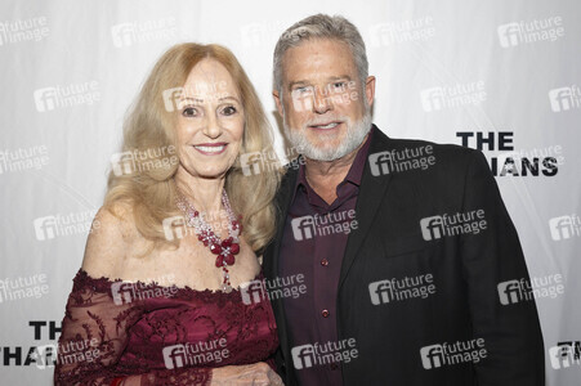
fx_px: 790
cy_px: 193
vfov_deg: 27.5
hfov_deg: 40.4
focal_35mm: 49
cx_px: 290
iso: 800
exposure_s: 1/200
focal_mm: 49
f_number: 5.6
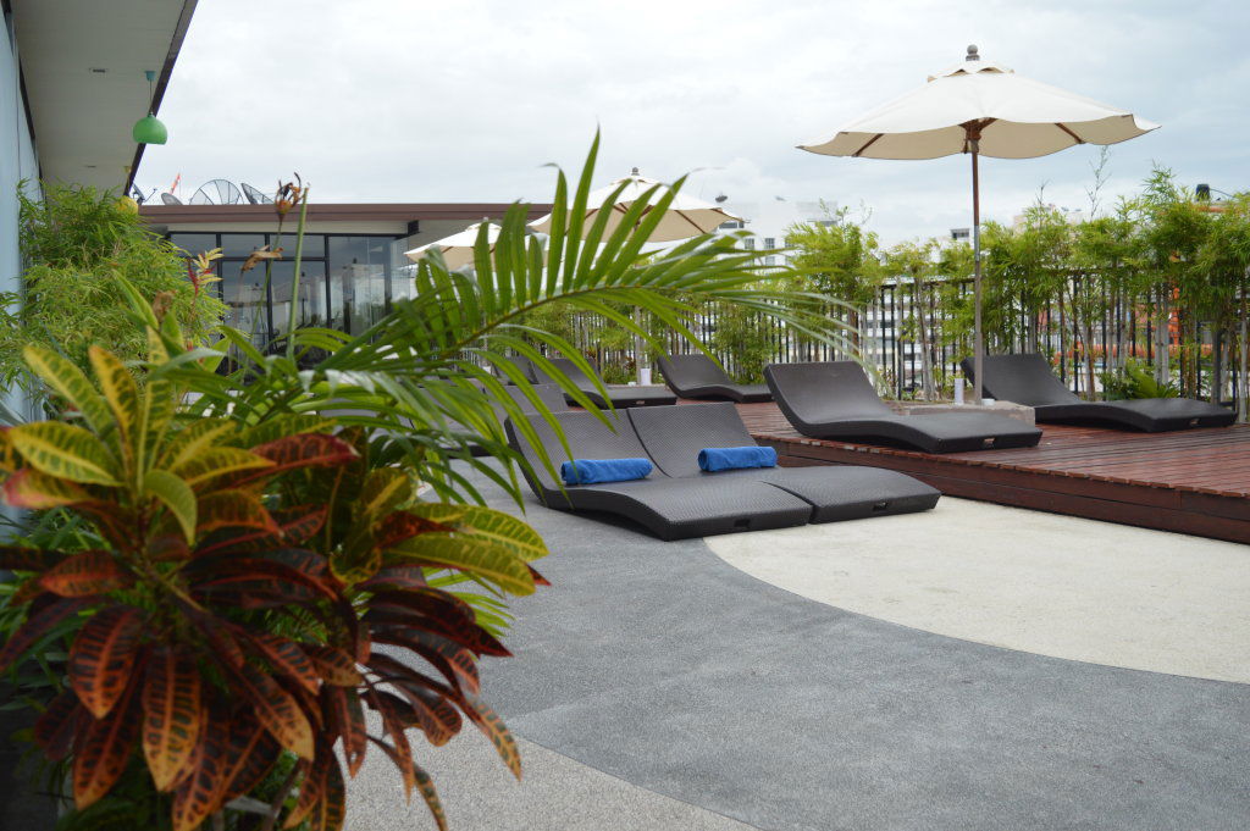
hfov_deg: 57.3
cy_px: 416
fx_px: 1145
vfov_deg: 39.9
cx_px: 625
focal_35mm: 33
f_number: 4.5
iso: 400
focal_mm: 22
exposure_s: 1/1000
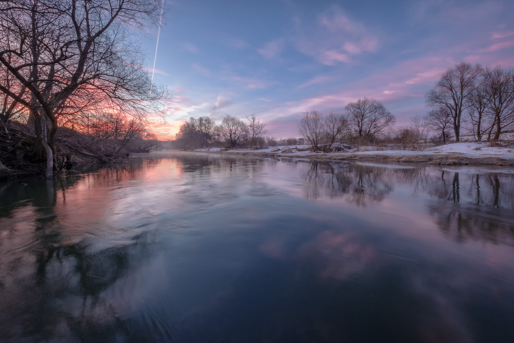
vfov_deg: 90.0
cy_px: 172
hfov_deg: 112.6
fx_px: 171
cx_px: 257
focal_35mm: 12
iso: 400
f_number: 16
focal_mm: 8
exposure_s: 1/2
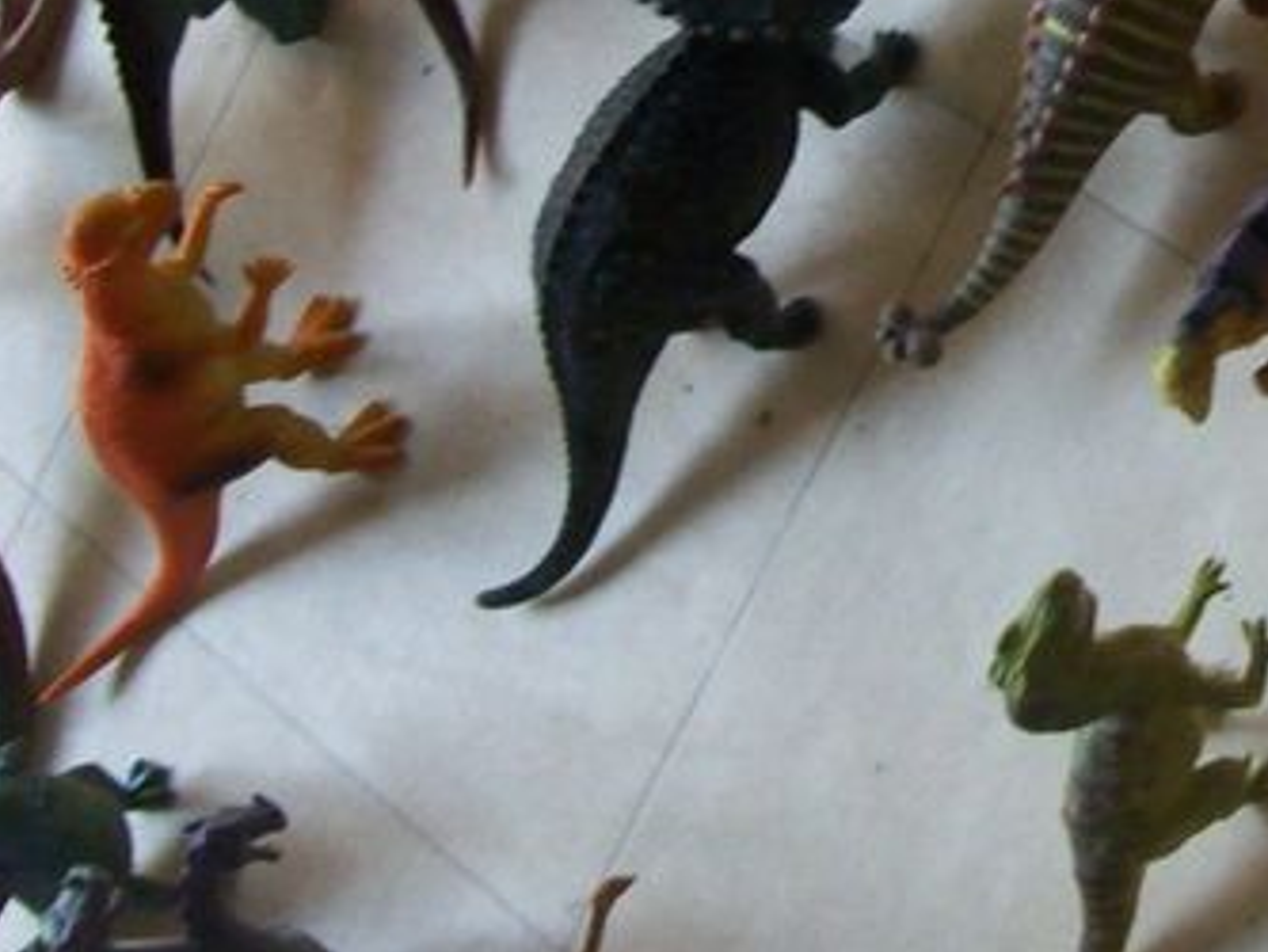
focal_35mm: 108
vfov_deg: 13.5
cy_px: 11
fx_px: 3958
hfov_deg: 17.9
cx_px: 1196
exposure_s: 1/44.4
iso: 160
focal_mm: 6
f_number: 2.7
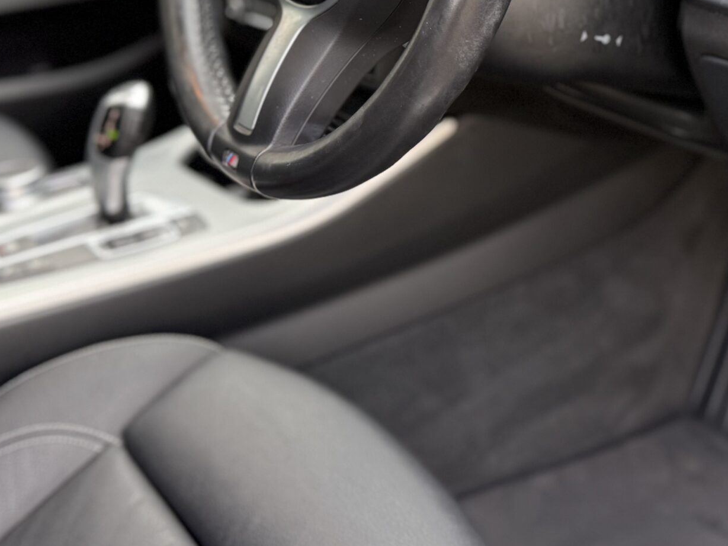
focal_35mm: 50
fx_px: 1052
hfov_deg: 37.6
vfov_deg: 27.7
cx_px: 503
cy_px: 21
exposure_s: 1/73
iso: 200
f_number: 1.78
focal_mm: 6.76
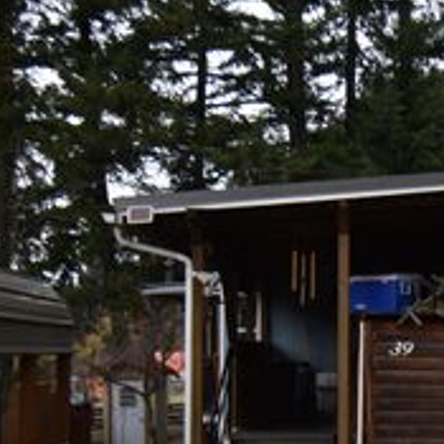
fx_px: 1059
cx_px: 497
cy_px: 349
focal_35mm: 73
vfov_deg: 23.4
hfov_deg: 22.3
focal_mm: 20
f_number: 5.6
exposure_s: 1/125
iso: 100
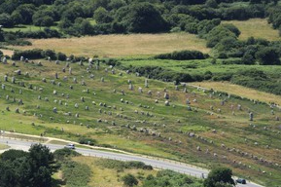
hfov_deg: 7.1
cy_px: 95
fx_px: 2269
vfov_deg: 4.7
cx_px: 104
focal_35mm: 291
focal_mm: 200
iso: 400
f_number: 7.1
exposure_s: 1/1000
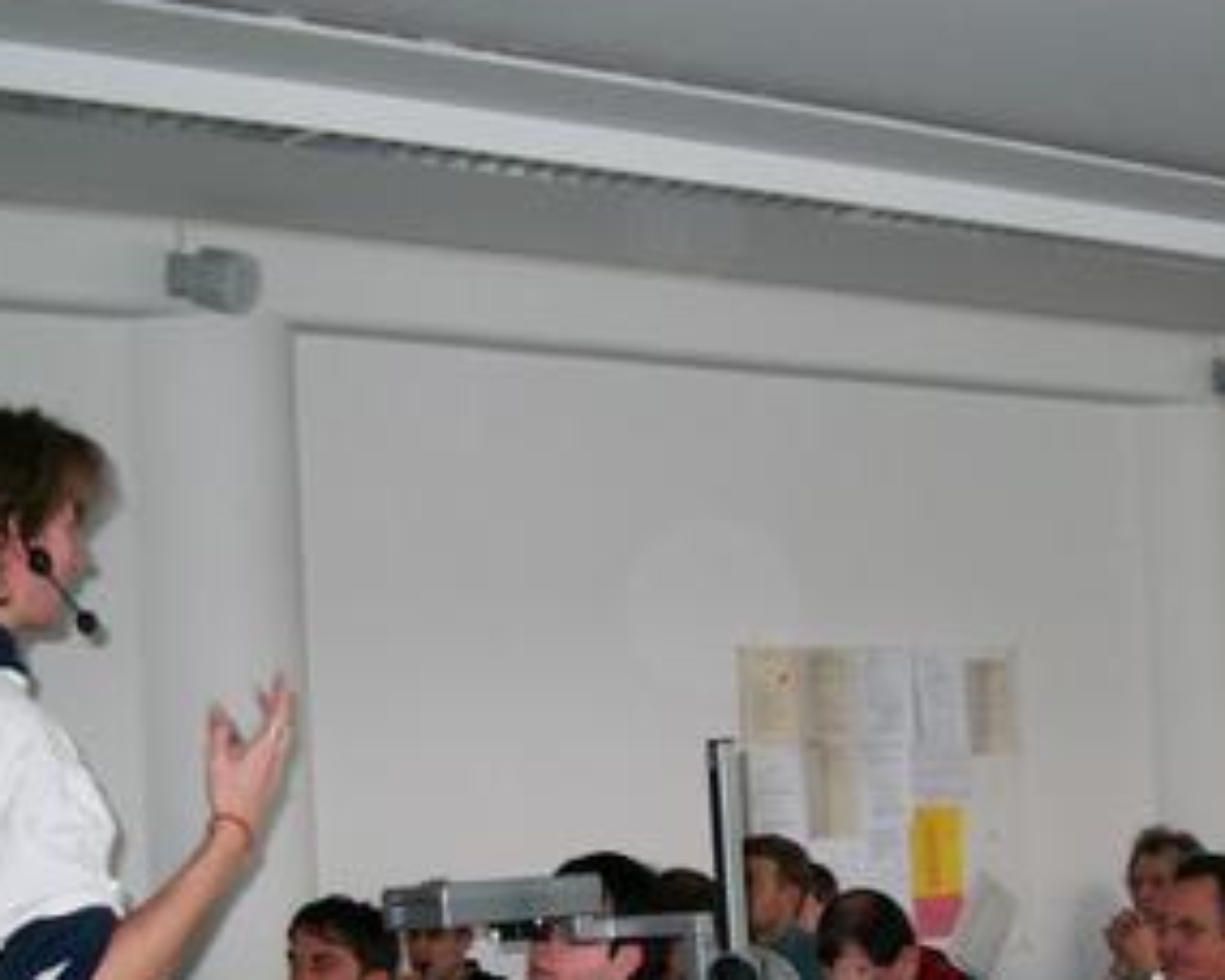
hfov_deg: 23.2
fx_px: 2937
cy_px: 830
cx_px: 1006
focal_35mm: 81
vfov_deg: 18.7
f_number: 2.6
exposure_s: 1/60
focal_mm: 7.6
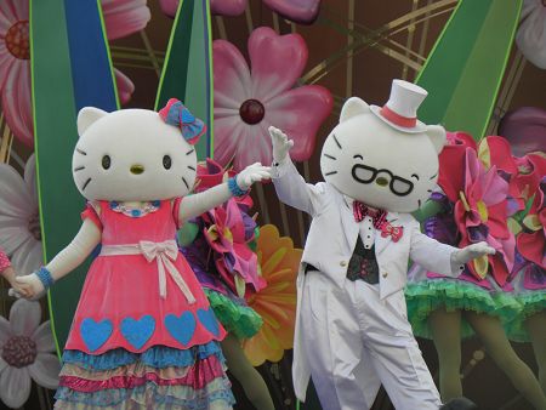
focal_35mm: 290
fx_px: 4577
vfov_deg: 5.1
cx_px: 273
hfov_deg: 6.8
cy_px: 205
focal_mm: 51.76
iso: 125
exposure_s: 1/250
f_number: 4.5
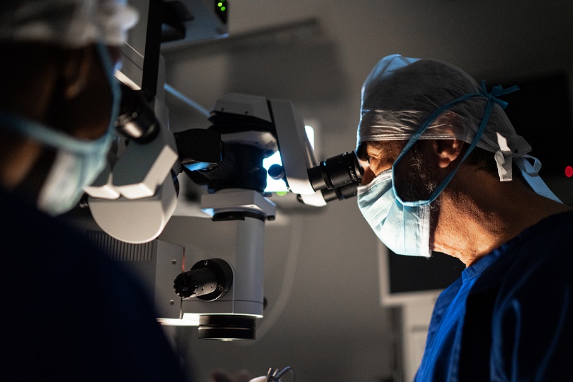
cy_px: 191
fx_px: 557
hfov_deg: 54.4
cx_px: 286
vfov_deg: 37.9
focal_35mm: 35
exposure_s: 1/100
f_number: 1.4
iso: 2000
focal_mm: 35
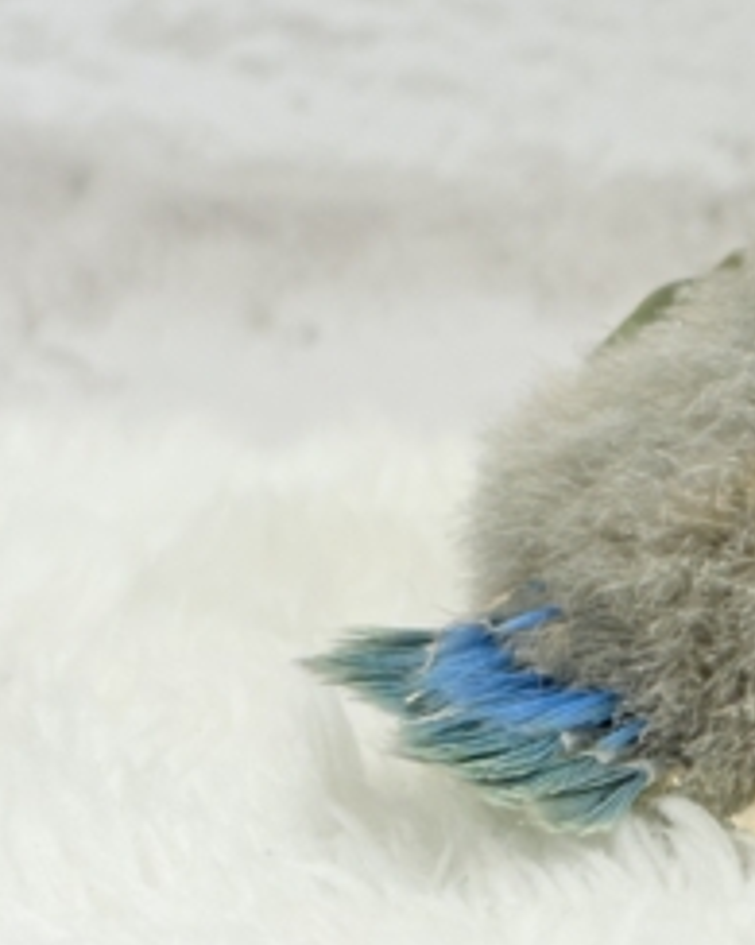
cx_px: 1204
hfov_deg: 11.1
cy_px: 310
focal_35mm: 133
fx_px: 3717
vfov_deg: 14.5
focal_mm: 5.96
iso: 100
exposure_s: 1/100
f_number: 1.6
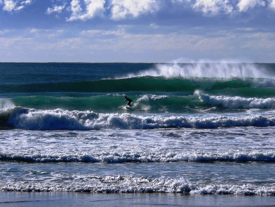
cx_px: 138
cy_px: 104
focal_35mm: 232
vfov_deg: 6.4
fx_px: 1843
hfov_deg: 8.5
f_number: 5.6
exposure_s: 1/1600
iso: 80
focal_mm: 38.6
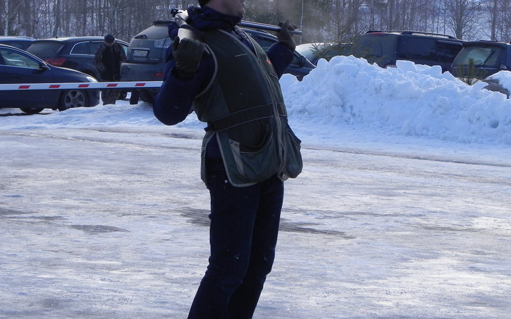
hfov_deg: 14.7
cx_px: 256
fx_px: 1977
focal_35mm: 142
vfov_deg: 9.2
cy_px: 135
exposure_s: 1/347
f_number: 7.1
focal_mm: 23
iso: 160
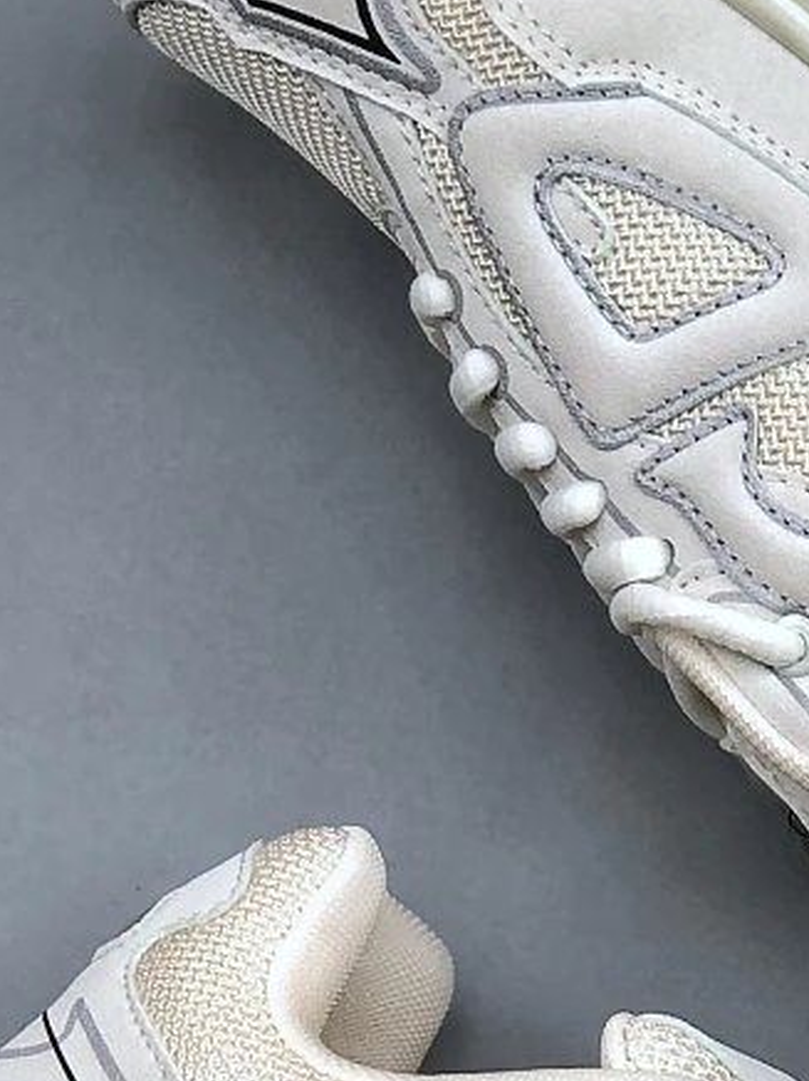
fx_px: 5867
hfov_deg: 7.9
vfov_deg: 10.5
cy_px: 1049
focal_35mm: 188
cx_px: 730
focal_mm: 6.6
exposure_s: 1/100
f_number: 2.8
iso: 32
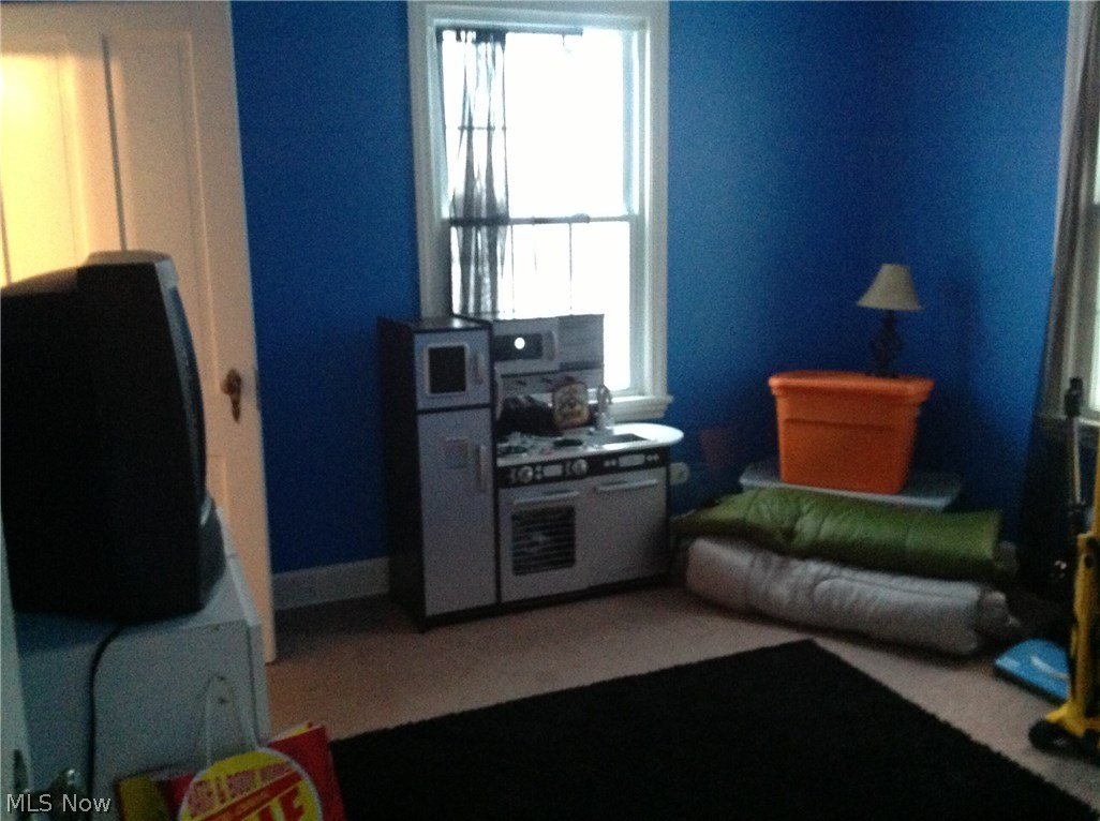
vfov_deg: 40.6
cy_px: 410
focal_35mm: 35
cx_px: 550
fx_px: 1110
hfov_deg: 52.7
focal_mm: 4.28
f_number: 2.4
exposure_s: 1/15
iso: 800
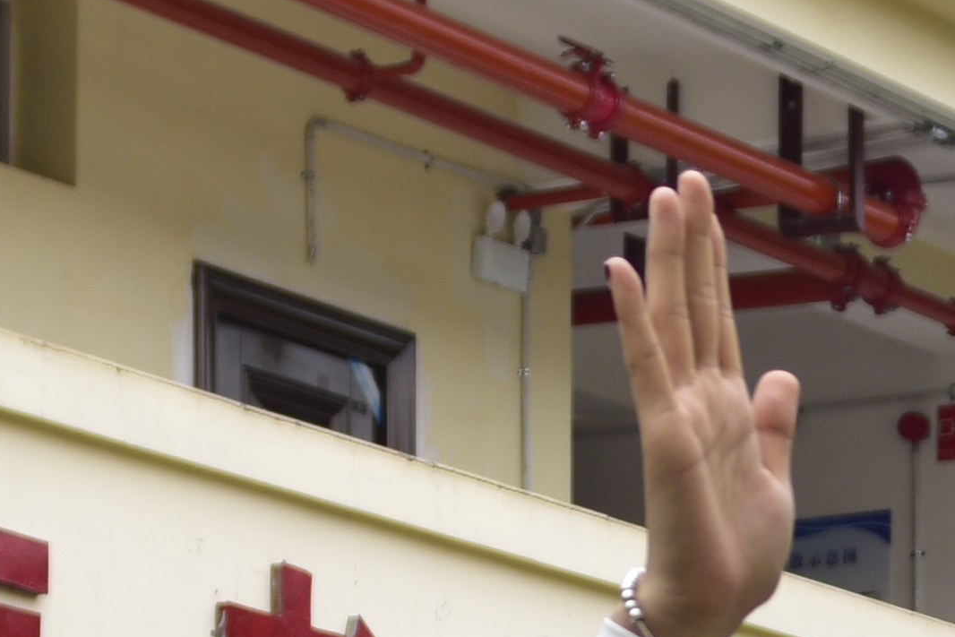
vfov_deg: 5.8
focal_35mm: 221
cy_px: 1933
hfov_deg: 9.2
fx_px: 5863
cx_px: 1041
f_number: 5.6
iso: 80
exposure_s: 1/125
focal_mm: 32
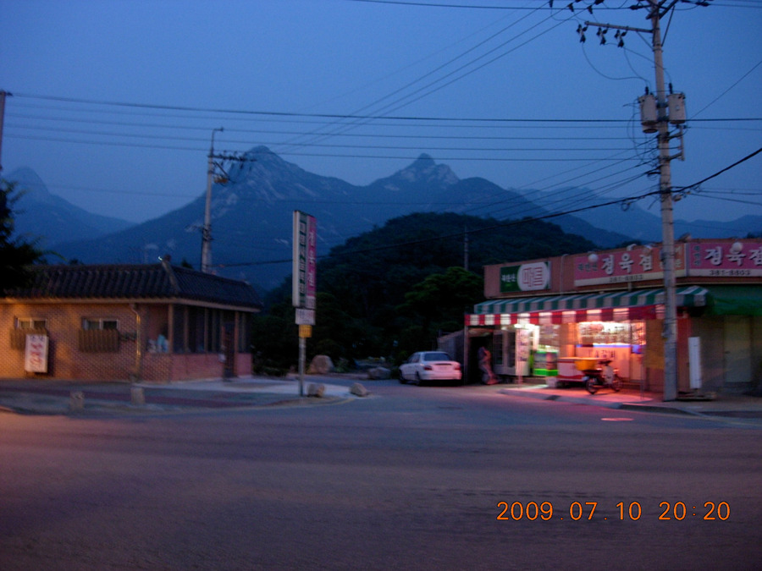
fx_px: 836
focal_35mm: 38
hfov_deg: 49.0
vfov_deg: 37.7
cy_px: 286
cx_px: 381
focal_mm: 7.8
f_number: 2.8
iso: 133
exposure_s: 1/2
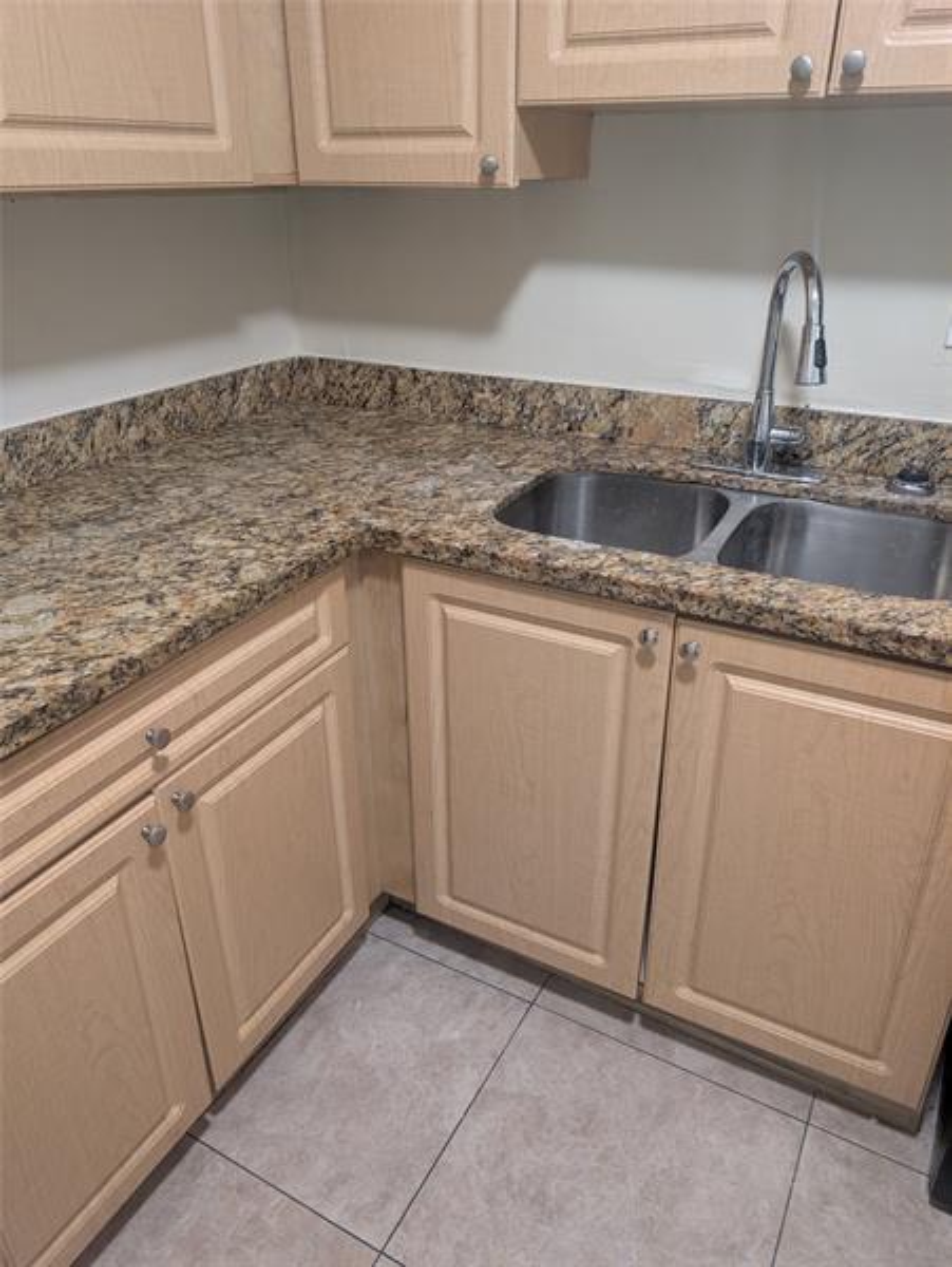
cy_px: 634
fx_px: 879
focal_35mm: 24
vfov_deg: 71.6
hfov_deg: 56.9
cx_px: 476
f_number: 1.68
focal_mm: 6.9
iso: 807
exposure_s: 1/60
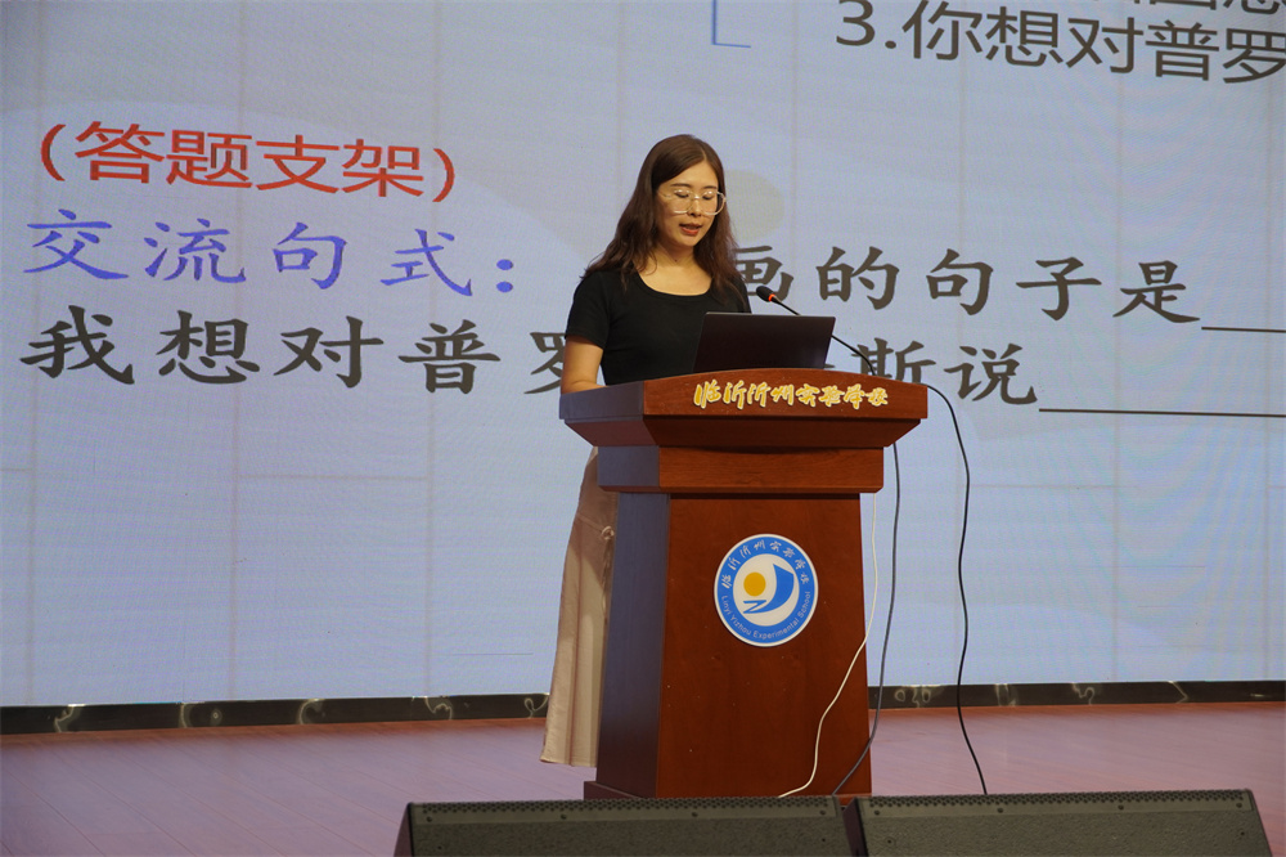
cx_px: 643
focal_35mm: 70
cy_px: 428
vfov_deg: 19.3
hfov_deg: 28.7
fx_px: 2517
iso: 500
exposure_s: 1/160
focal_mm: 47
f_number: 5
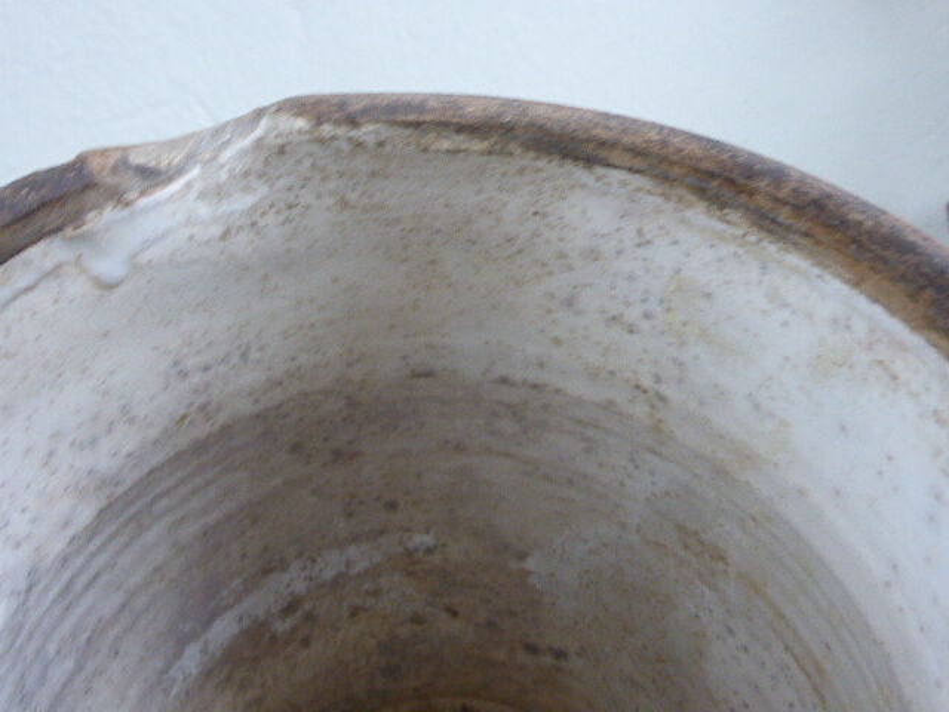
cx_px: 474
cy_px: 356
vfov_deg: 45.4
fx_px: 850
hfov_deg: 58.4
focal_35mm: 31
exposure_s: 1/30
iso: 400
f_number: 3.6
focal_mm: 5.4
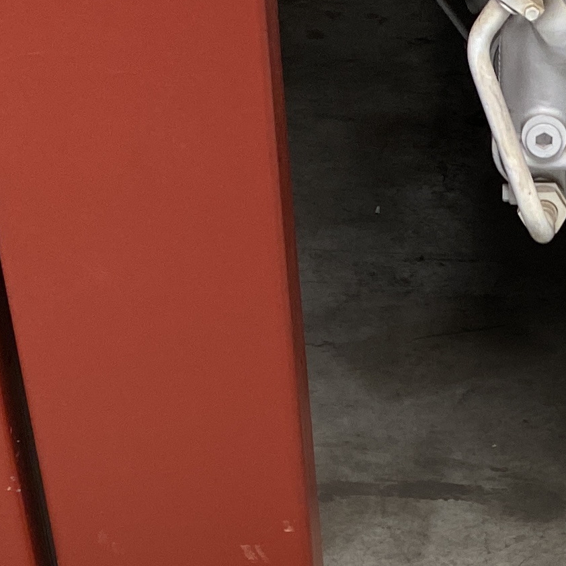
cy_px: 749
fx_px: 2035
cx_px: 618
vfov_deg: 15.1
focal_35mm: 110
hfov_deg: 15.4
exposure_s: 1/100
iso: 125
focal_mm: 4.25
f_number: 1.8
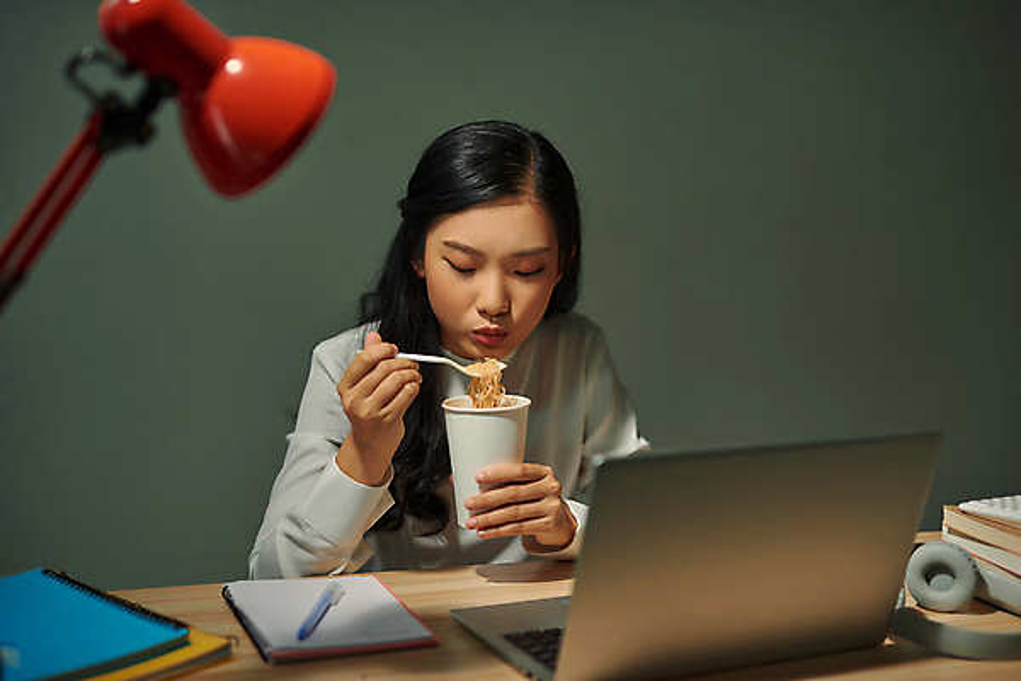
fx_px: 1418
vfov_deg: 27.0
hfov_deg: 39.6
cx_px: 510
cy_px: 340
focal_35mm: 50
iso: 100
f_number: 1.8
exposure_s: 1/320
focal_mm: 50
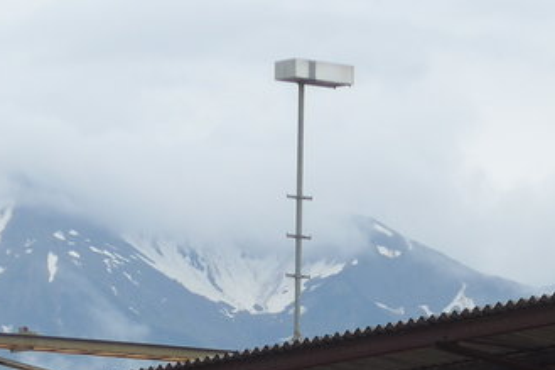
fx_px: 5670
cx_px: 425
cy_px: 732
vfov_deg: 3.7
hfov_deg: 5.6
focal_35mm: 368
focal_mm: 19.2
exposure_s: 1/250
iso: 80
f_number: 4.7
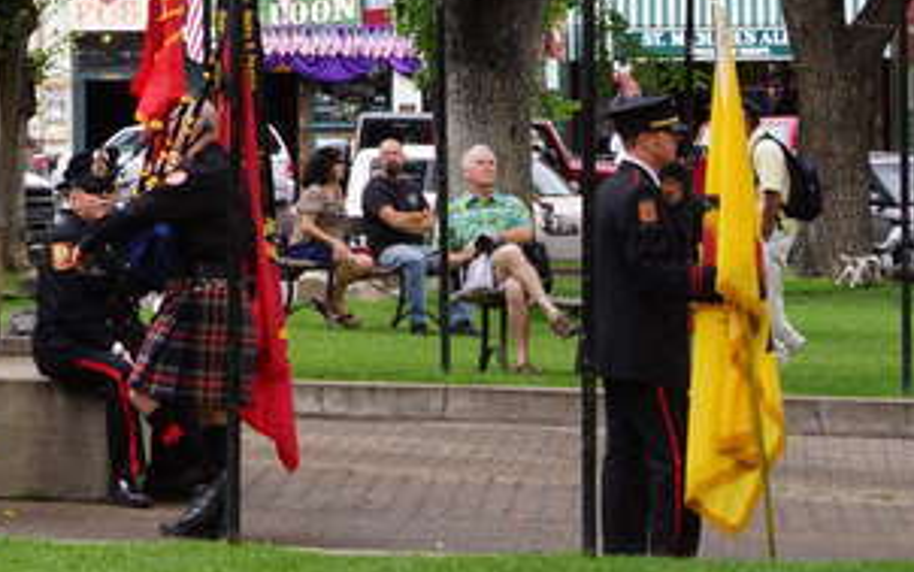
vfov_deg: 4.6
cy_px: -186
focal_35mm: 283
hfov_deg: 7.3
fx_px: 7052
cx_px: -281
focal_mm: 70
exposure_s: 1/320
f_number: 9
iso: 800
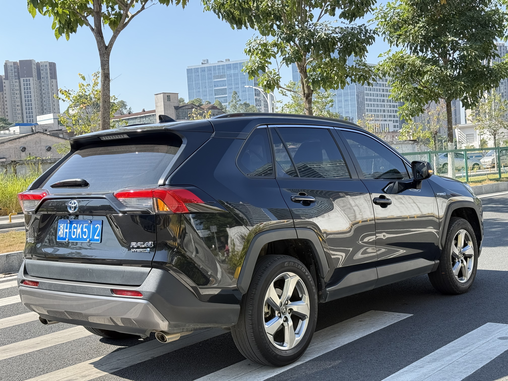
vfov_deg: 30.3
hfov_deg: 39.7
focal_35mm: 48
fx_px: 704
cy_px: 190
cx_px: 254
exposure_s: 1/681
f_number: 1.78
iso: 100
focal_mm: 6.76
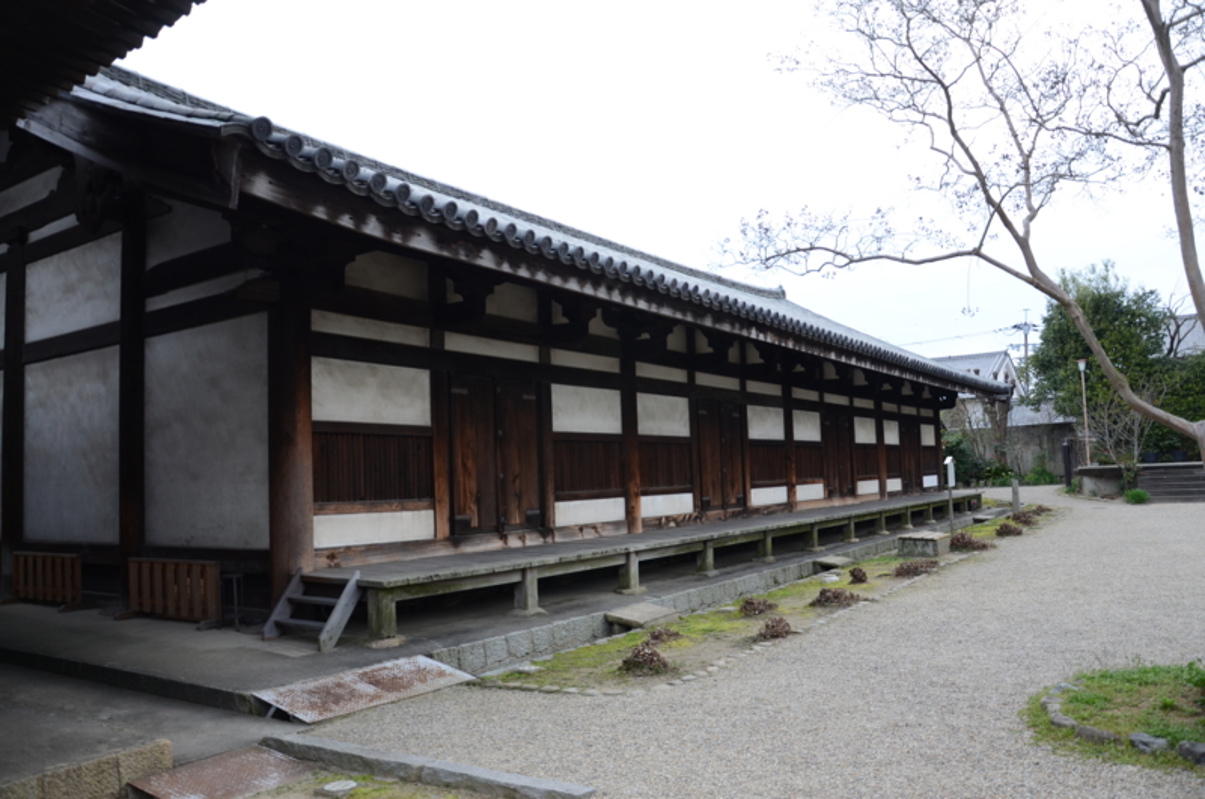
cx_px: 602
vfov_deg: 47.7
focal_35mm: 27
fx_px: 902
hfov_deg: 67.5
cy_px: 400
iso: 400
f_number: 4
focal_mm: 18
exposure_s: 1/400
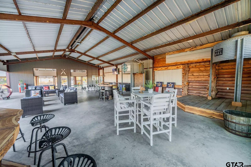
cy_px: 84
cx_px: 126
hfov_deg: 104.3
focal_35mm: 14
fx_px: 98
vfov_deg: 81.1
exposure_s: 1/160
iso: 500
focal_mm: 14
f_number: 4
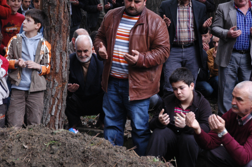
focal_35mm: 98
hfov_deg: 20.6
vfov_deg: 13.9
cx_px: 52
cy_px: 60
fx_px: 685
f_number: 4.5
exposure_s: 1/40
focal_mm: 40
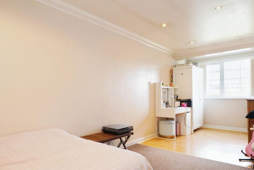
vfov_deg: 55.0
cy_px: 96
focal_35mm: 23
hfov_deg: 75.2
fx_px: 162
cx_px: 100
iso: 160
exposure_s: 1/3
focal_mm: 16
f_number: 8
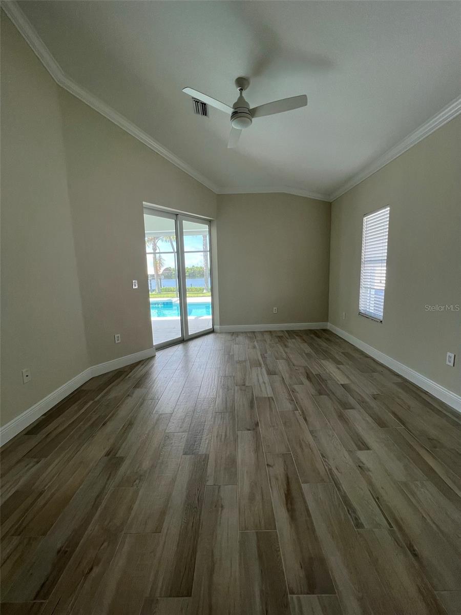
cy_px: 308
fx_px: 231
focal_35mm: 13
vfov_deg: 106.2
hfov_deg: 89.9
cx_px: 230
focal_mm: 1.57
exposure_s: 1/99
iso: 40
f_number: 1.8
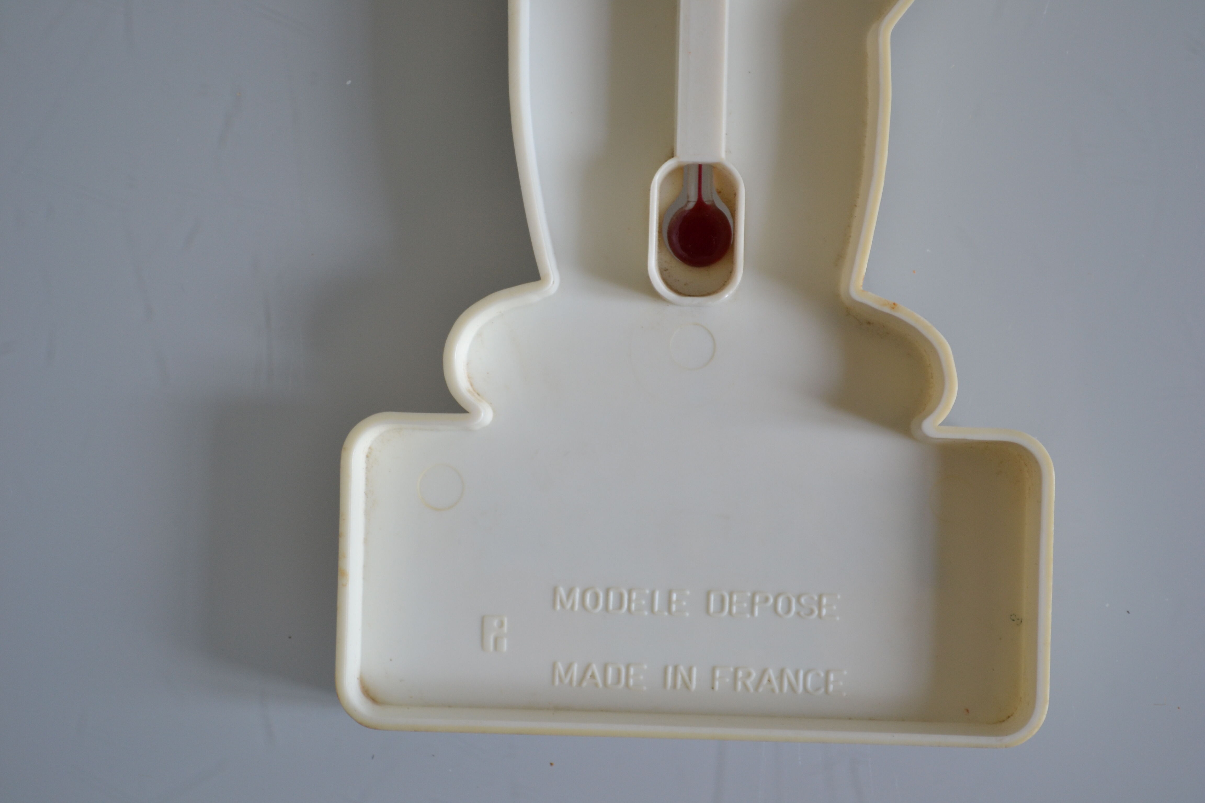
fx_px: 2510
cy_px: 402
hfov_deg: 27.0
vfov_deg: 18.2
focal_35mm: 75
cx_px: 602
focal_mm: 50
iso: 400
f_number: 5.6
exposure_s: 1/30
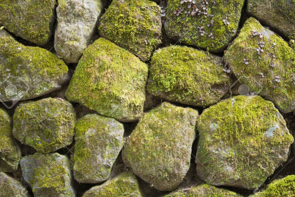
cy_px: 79
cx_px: 185
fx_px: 549
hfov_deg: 29.9
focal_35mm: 67
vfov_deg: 20.3
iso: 100
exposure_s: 1/60
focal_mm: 48
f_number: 2.8
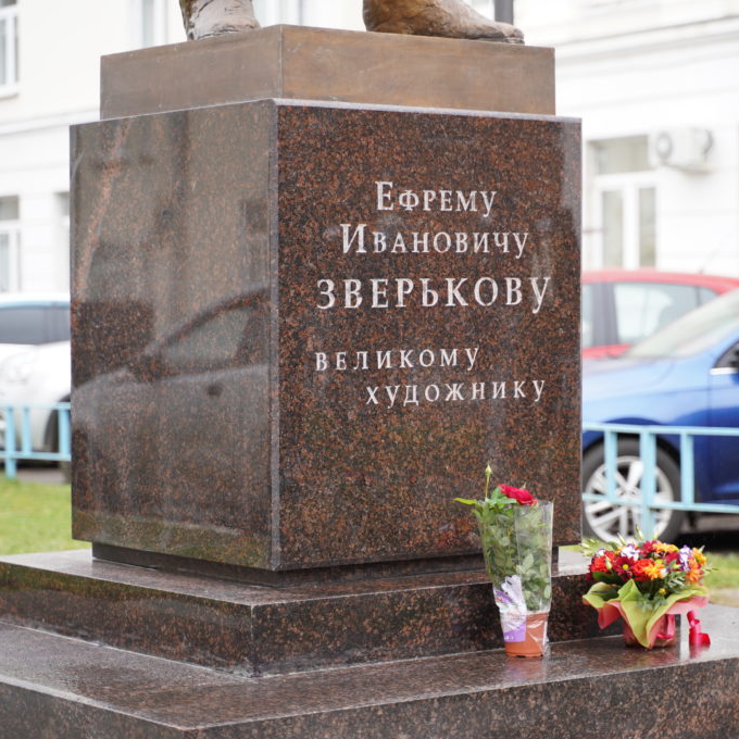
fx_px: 2319
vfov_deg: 18.1
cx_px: 434
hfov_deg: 18.1
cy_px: 370
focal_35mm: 96
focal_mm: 75
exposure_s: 1/250
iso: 400
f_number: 2.8
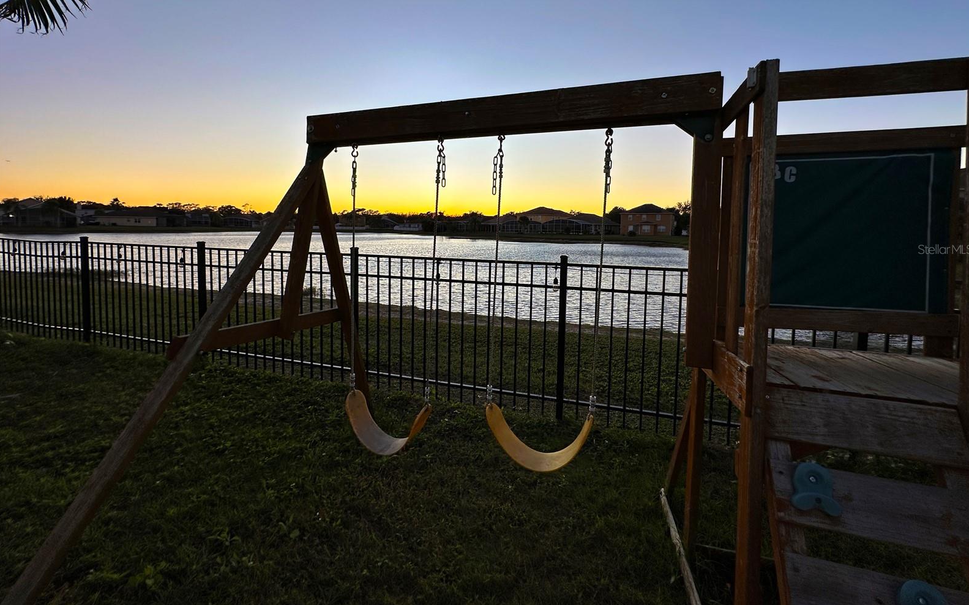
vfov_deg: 74.1
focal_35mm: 15
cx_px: 486
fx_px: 396
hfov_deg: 101.5
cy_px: 249
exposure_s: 1/332
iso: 40
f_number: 2.2
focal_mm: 2.22
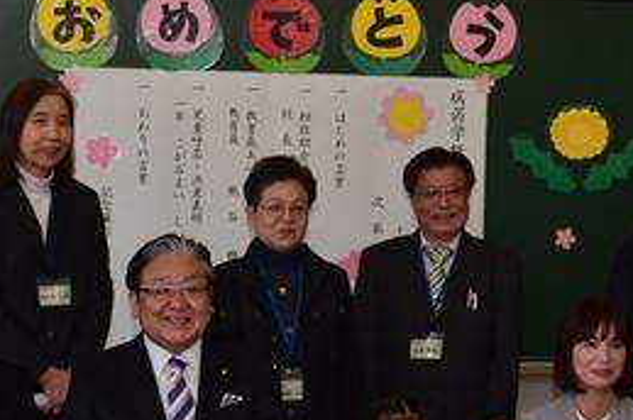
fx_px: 1932
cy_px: 365
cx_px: 335
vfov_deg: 12.3
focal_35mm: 110
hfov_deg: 18.6
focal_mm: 38
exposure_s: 1/250
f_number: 8
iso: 1250
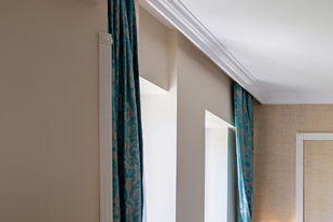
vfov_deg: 24.4
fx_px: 490
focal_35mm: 53
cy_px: 219
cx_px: 399
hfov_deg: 31.5
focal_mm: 16
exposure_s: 1/40
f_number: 8
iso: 100
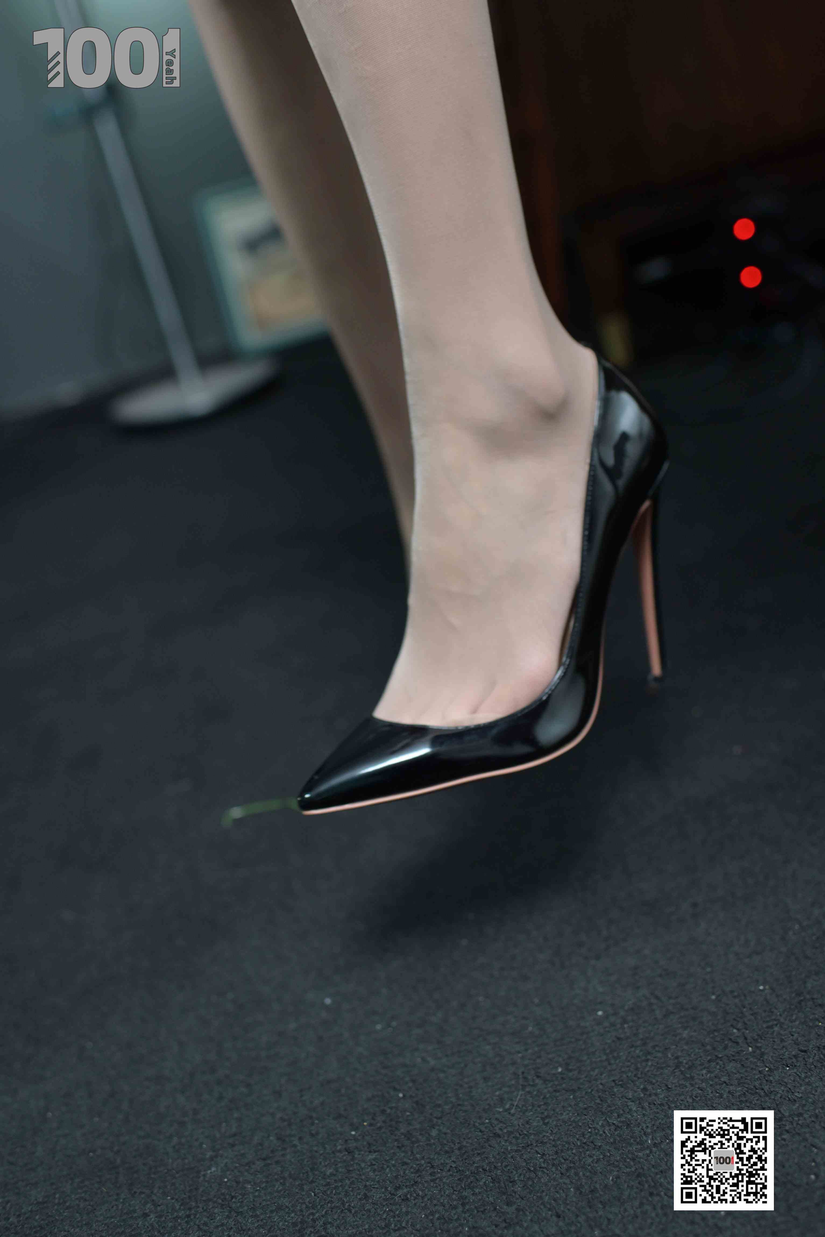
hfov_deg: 37.9
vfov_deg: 54.4
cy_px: 618
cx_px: 412
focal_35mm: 35
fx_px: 1203
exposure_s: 1/125
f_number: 3.2
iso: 640
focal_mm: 35
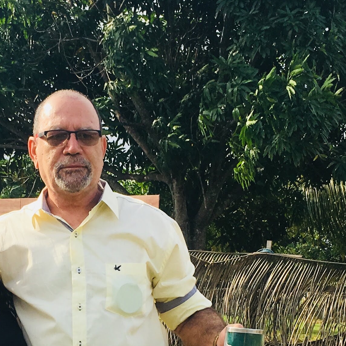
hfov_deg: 19.2
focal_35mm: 90
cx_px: 107
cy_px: 317
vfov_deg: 18.9
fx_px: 1018
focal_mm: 4.15
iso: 25
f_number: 2.2
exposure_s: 1/625
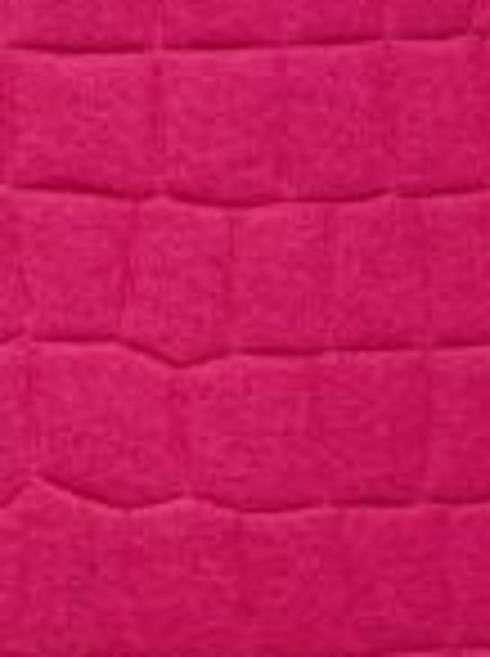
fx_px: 2593
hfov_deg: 10.7
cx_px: -18
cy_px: 688
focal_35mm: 137
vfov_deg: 14.2
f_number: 1.6
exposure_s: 1/75
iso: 40
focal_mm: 5.1
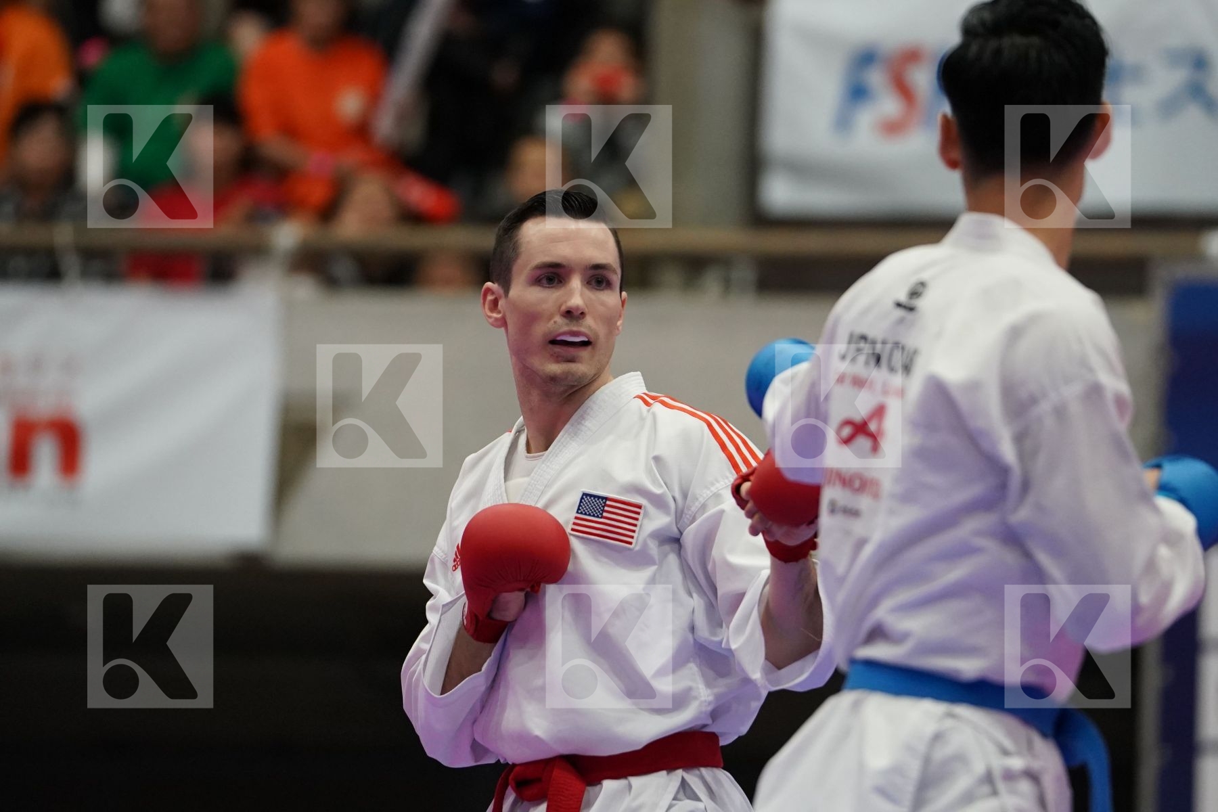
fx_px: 10149
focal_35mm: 300
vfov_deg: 4.6
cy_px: 406
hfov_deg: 6.9
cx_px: 609
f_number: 2.8
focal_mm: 200
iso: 3200
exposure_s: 1/1000
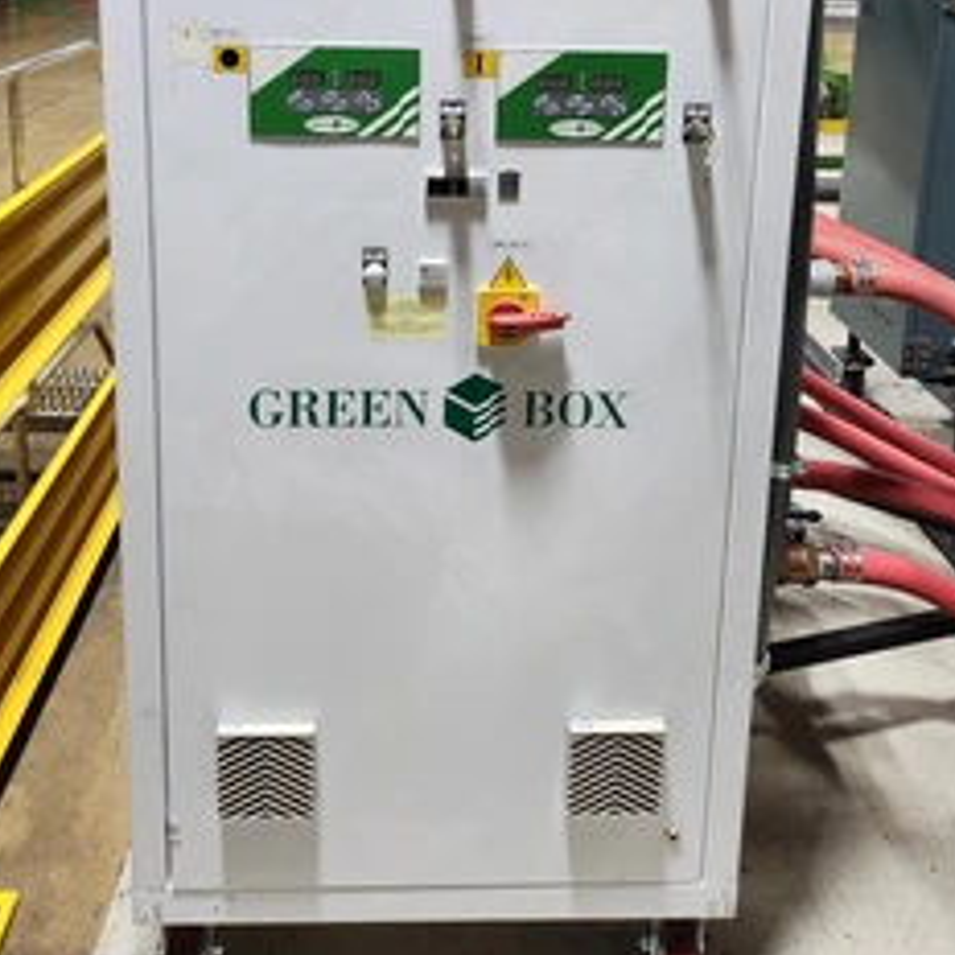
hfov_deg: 47.1
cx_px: 420
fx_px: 1092
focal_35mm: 35
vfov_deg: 44.2
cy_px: 148
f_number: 1.8
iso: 320
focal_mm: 5.4
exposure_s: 1/120
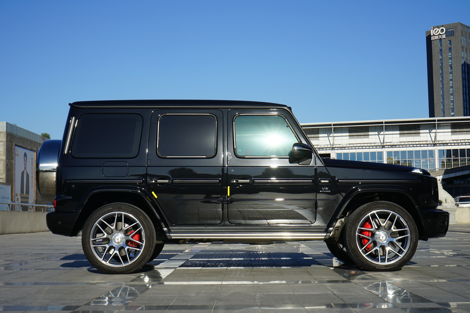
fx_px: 757
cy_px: 156
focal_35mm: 58
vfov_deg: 23.4
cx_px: 235
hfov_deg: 34.5
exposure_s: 1/125
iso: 100
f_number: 14
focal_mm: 58
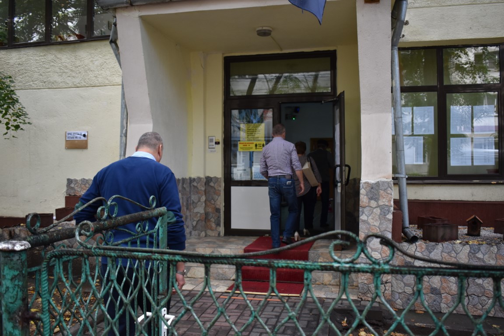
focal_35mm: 33
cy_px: 168
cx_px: 252
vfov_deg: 40.0
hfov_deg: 57.2
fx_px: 462
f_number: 3.8
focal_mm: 22
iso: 800
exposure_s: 1/125
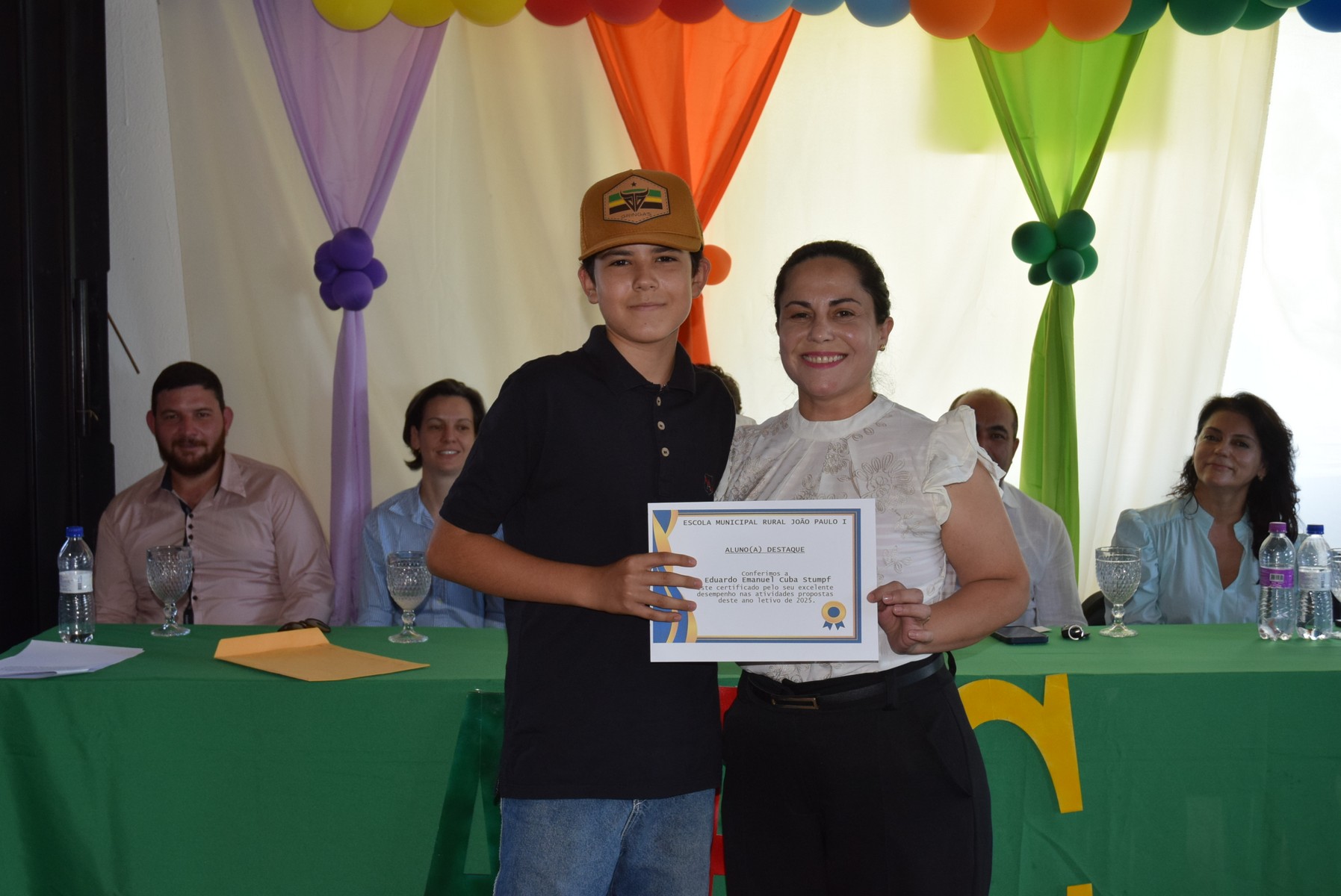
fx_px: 1622
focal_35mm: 44
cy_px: 448
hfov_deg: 44.9
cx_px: 670
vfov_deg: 30.9
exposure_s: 1/125
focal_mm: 29
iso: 720
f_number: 5.6
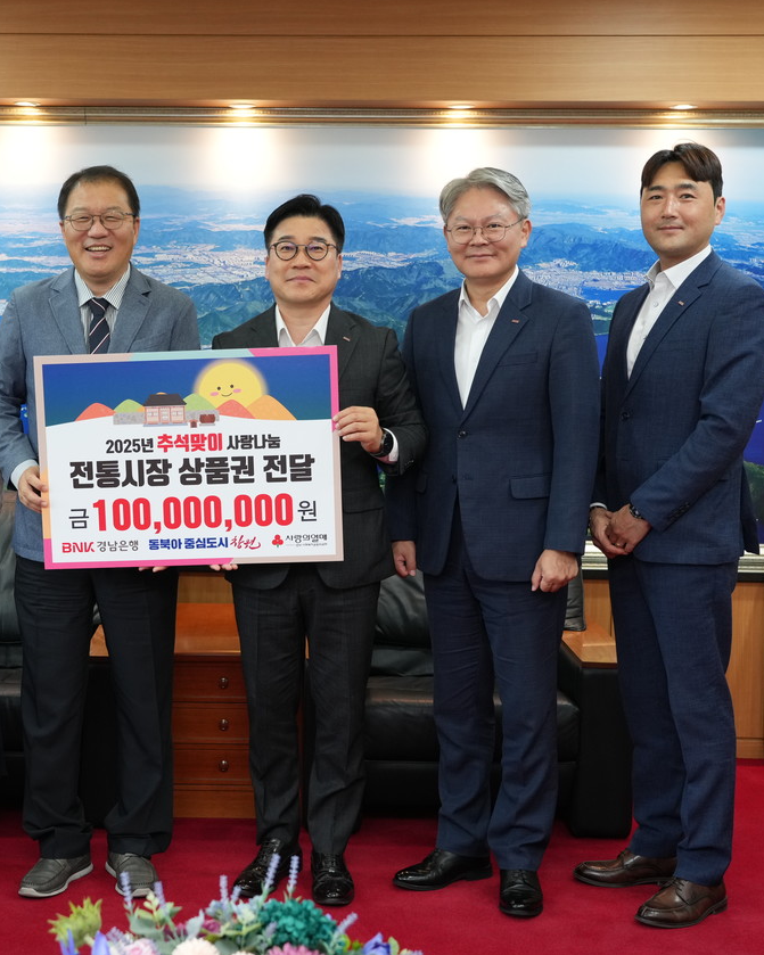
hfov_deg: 28.3
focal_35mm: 53
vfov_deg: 35.4
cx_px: 215
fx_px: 1498
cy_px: 473
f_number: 4.5
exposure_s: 1/200
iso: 1600
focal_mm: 37
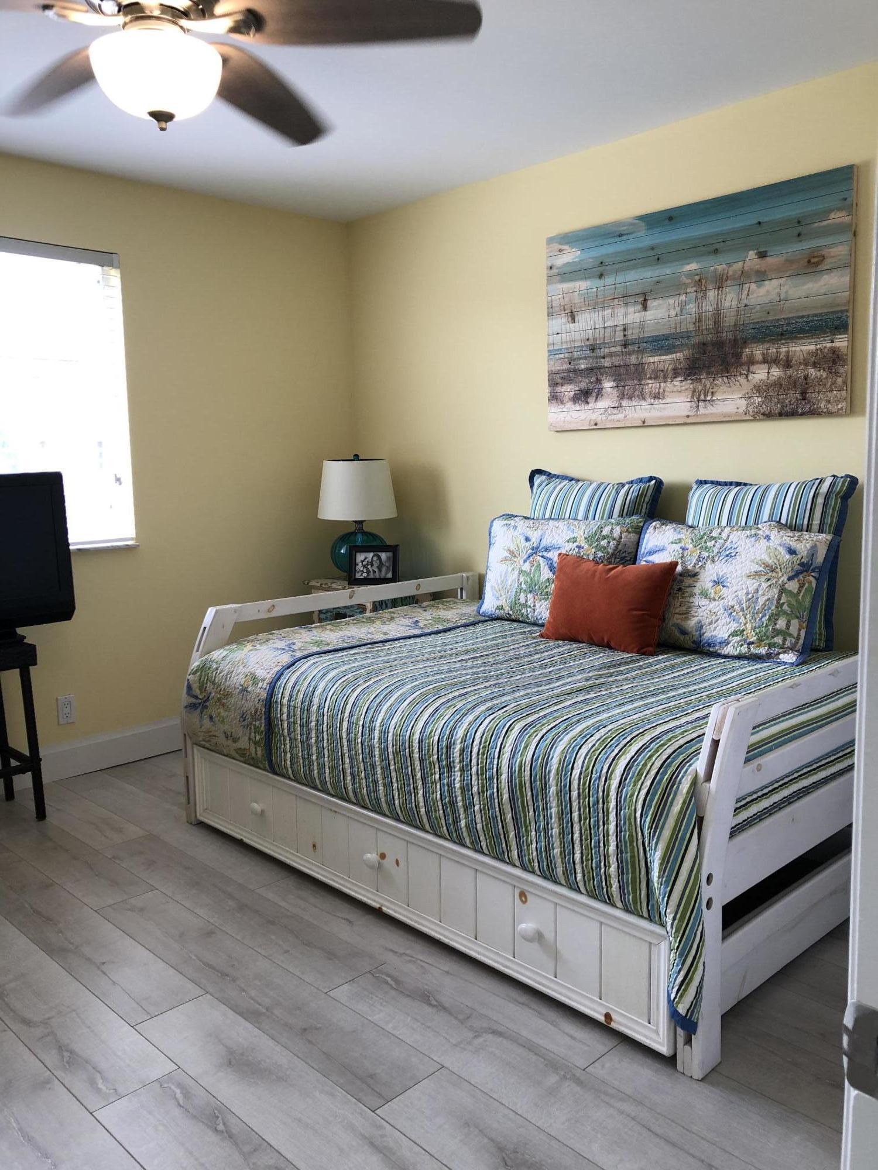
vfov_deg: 63.4
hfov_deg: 49.7
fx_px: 947
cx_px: 439
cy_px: 585
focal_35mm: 28
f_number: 1.8
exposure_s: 1/40
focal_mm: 3.99
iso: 25
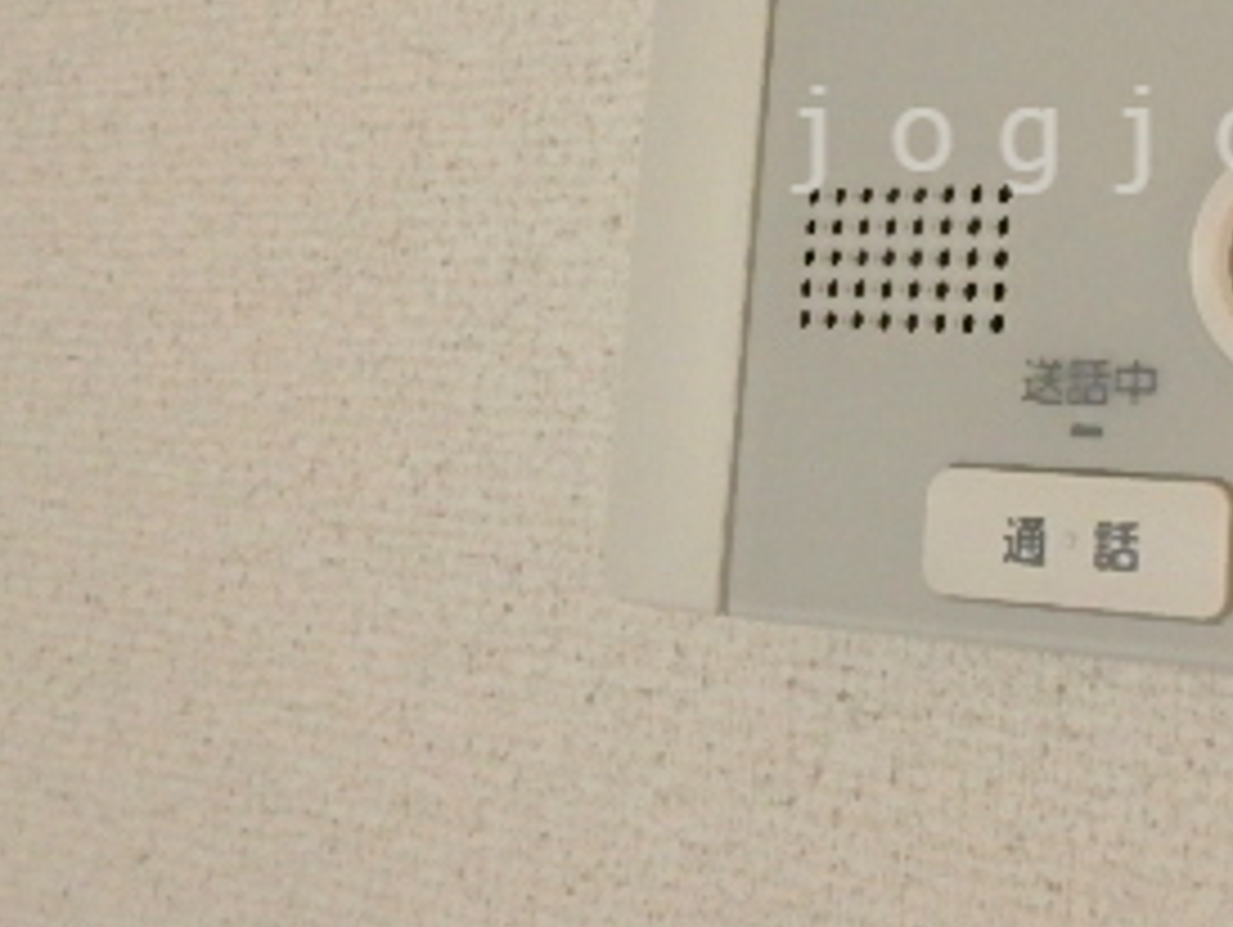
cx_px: 1098
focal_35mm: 49
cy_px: 140
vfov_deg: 28.8
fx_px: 1747
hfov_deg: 36.6
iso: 400
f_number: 3.5
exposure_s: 1/30
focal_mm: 3.7
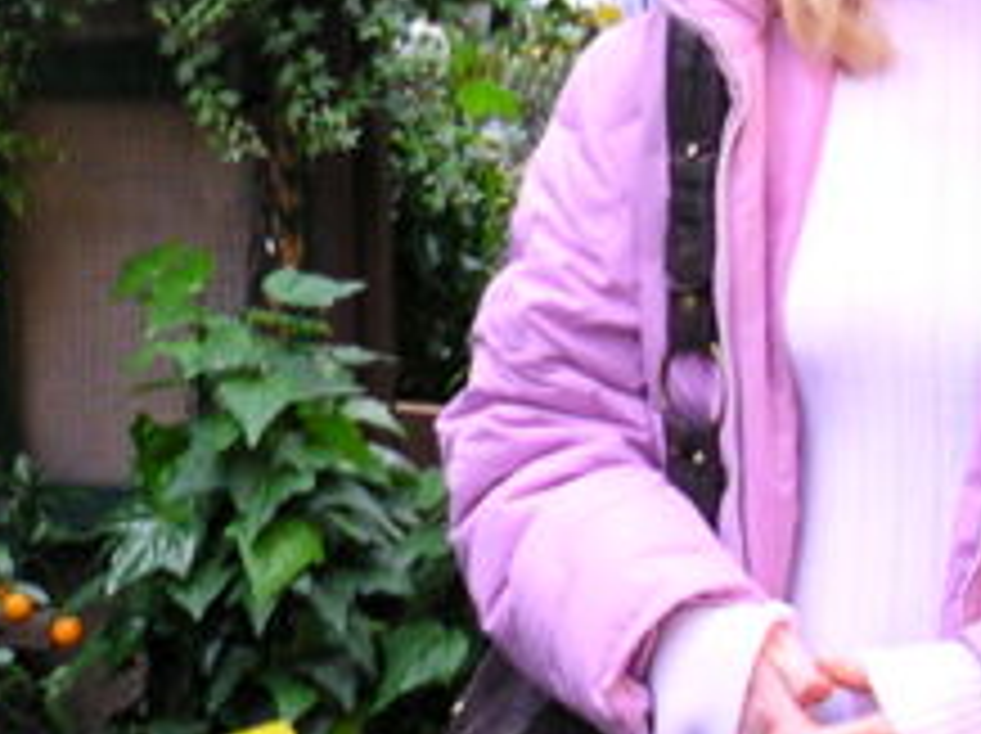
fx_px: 3850
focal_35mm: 136
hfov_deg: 14.5
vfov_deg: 10.9
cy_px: 288
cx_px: 225
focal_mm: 5.6
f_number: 2.7
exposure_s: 1/5.2
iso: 100
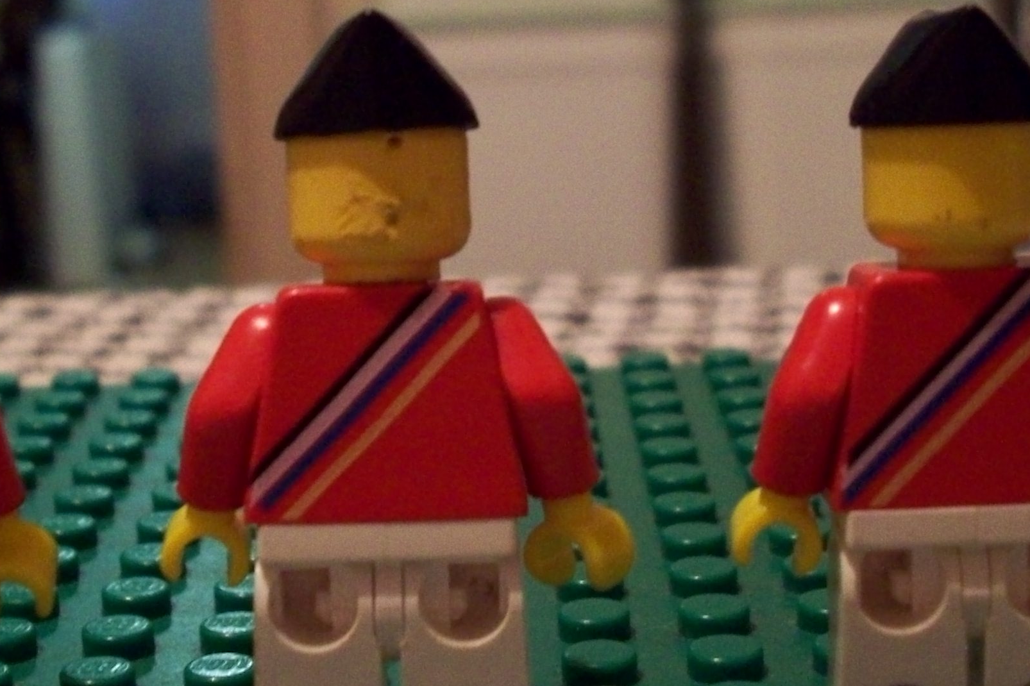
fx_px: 2260
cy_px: 200
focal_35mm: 79
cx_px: 453
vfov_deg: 17.2
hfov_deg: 25.7
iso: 200
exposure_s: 1/8
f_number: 2.8
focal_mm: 6.2
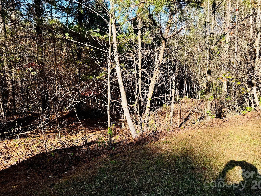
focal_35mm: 28
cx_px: 135
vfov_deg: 49.6
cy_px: 83
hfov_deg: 63.4
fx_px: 211
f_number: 1.78
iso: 80
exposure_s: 1/1026
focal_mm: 6.76
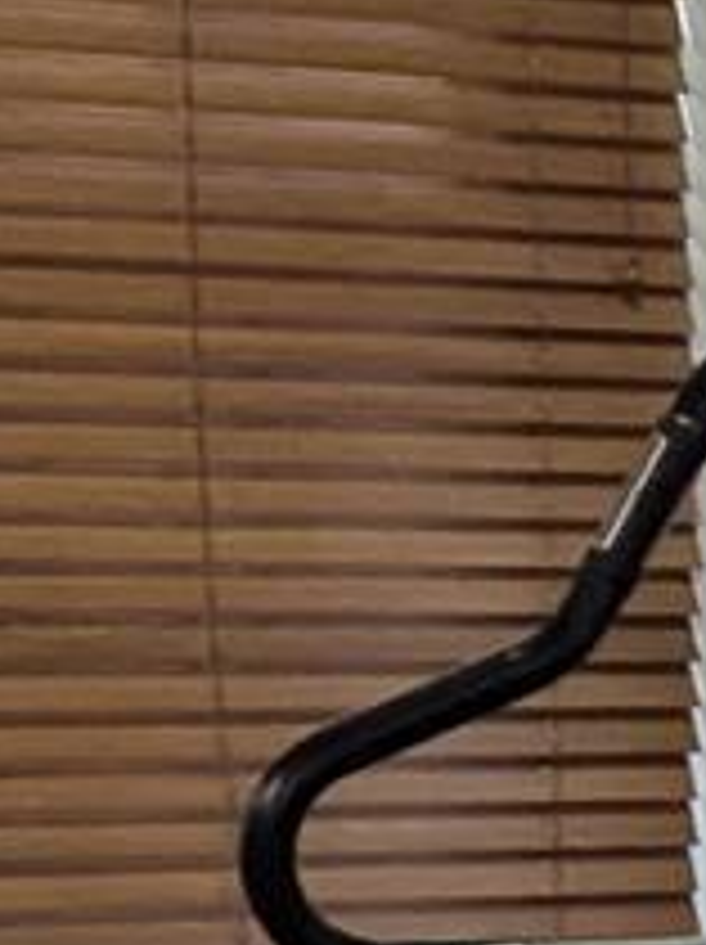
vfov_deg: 8.1
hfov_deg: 5.5
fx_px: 6376
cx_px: 2842
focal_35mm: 234
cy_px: 1786
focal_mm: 6.81
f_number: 1.85
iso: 1037
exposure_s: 1/120
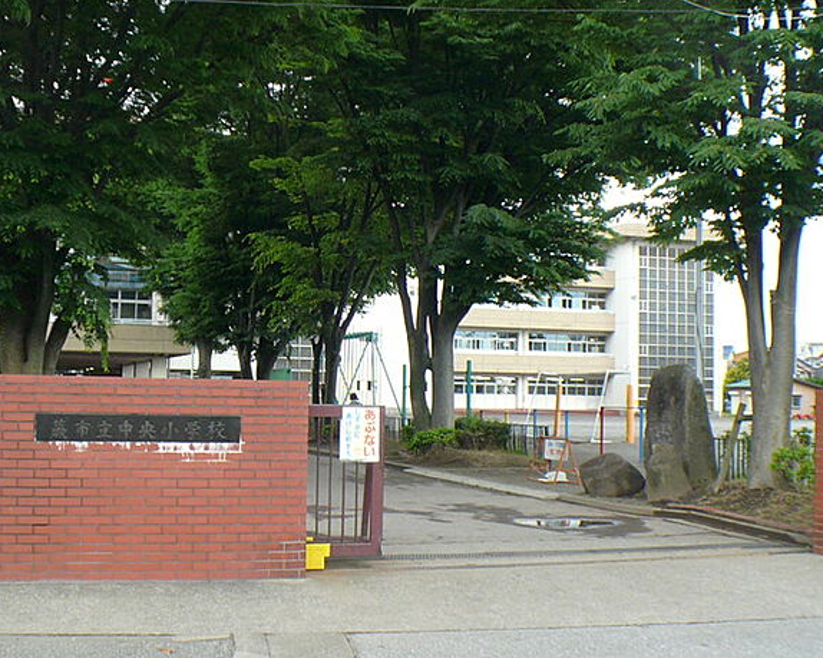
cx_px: 407
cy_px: 329
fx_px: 1900
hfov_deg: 24.4
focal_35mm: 78
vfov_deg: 19.7
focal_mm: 8.1
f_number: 3.6
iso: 100
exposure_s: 1/100
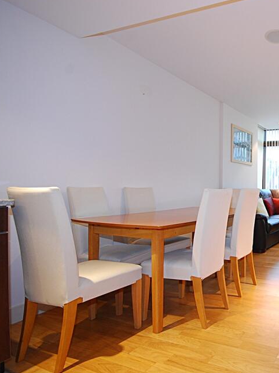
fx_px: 247
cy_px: 191
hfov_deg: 48.5
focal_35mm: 23
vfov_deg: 73.9
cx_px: 278
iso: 400
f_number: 6.3
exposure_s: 1/5
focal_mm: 10
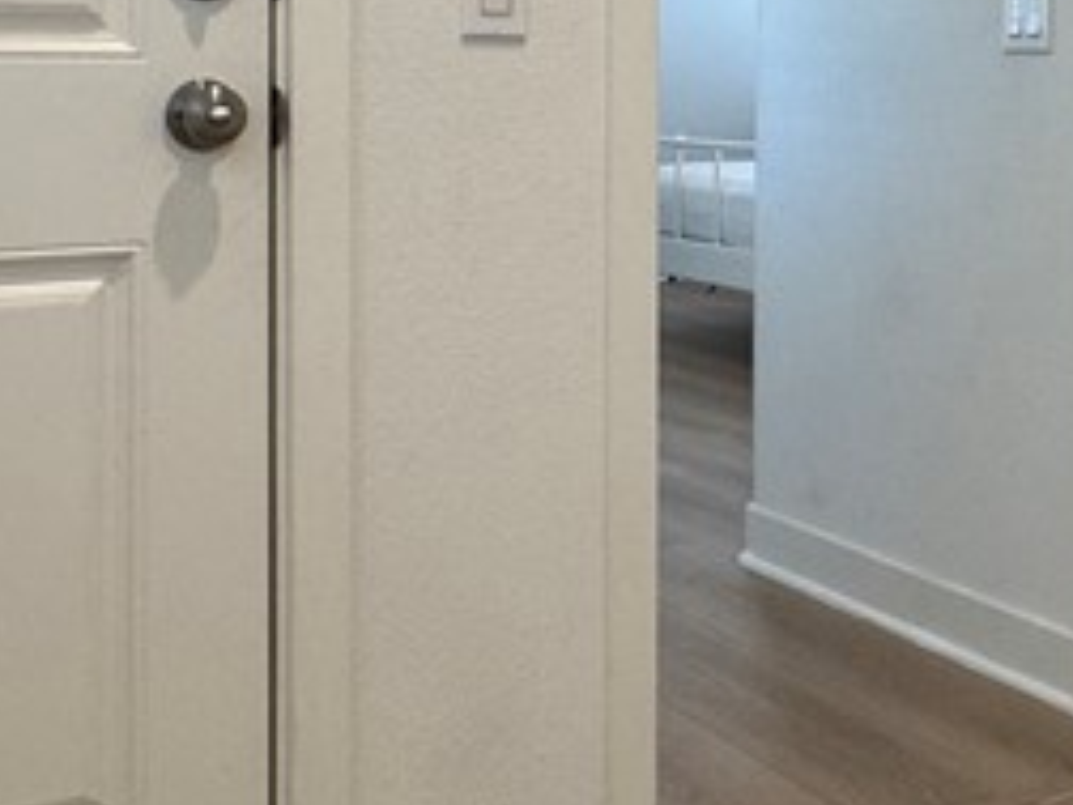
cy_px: 68
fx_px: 1767
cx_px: 920
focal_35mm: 57
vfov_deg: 24.8
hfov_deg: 32.5
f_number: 2.2
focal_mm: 2.22
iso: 125
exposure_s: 1/120
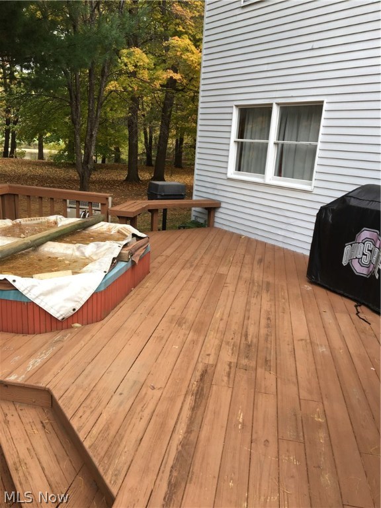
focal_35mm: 29
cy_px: 254
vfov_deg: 61.7
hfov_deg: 48.2
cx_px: 190
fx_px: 426
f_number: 2.2
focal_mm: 4.15
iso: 25
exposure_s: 1/120
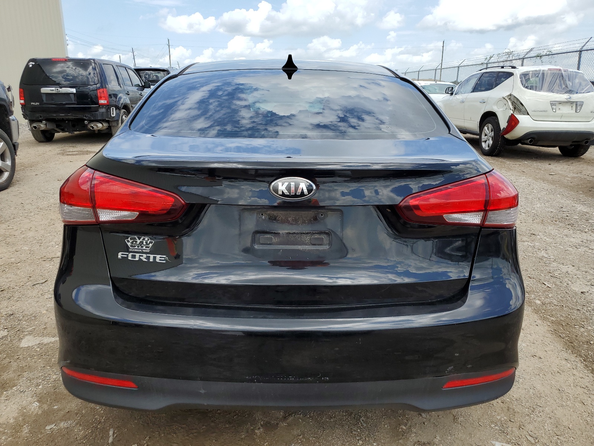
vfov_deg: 53.1
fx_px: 446
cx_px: 297
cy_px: 223
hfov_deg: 67.3
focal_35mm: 26
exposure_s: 1/2000
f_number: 1.5
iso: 50
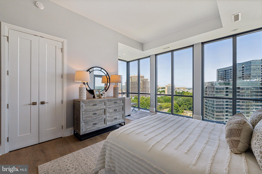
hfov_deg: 104.3
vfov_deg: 81.2
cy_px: 87
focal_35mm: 14
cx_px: 131
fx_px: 102
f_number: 8
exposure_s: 1/200
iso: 400
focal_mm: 14
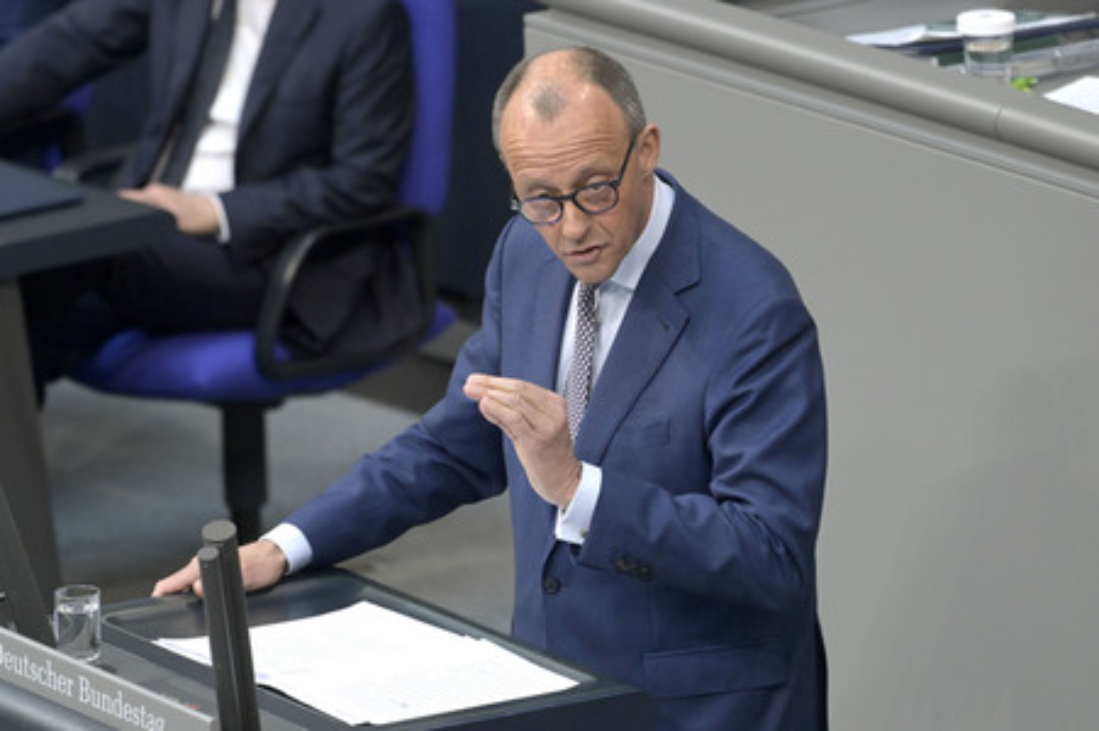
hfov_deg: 5.9
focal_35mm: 350
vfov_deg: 3.9
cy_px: 366
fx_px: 10677
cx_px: 550
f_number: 5.6
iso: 8000
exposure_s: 1/320
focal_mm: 350
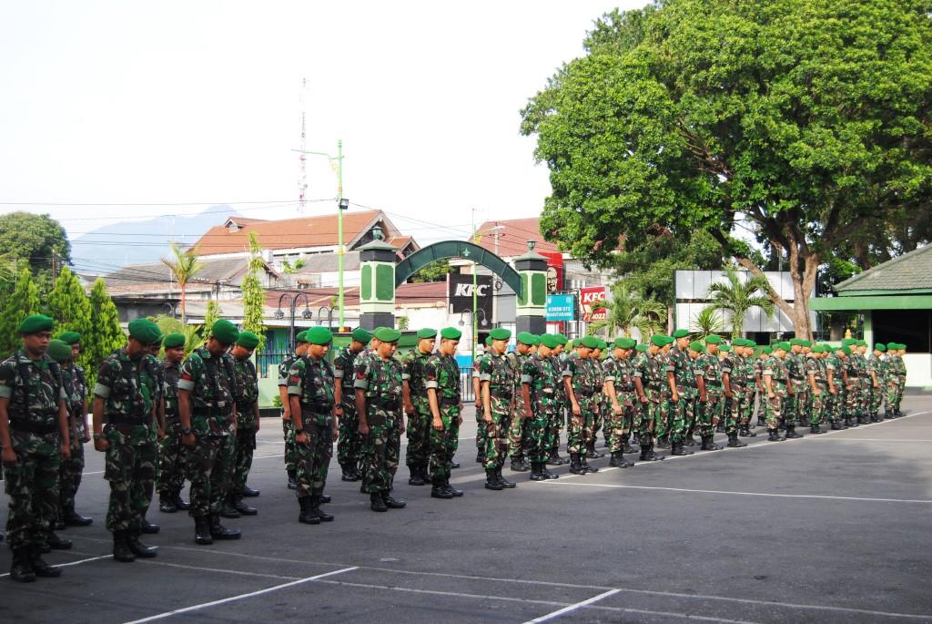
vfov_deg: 29.0
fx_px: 1205
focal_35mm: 46
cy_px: 312
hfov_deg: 42.3
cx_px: 466
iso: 100
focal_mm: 31
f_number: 5
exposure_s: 1/200
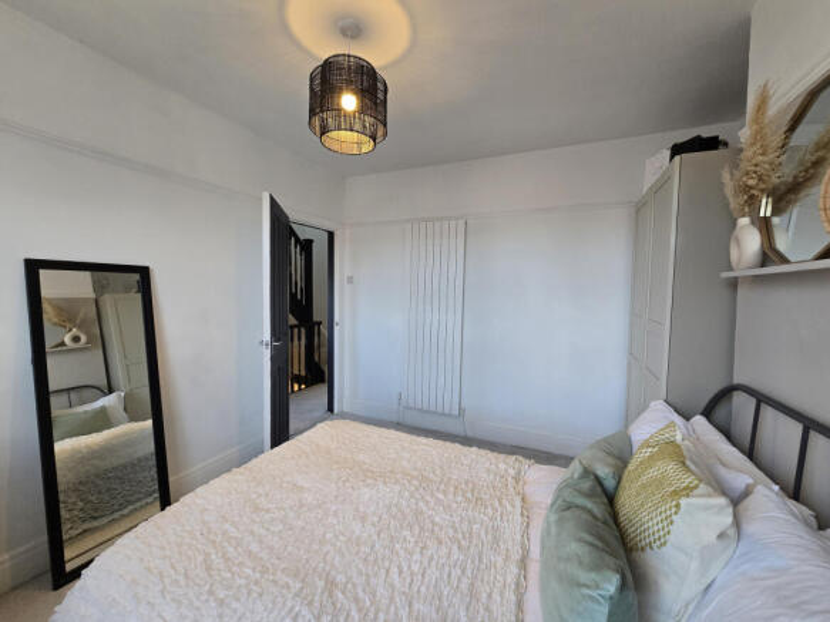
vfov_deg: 89.9
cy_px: 311
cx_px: 415
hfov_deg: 106.2
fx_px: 312
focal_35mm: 13
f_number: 2.2
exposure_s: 1/50
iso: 200
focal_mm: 2.2
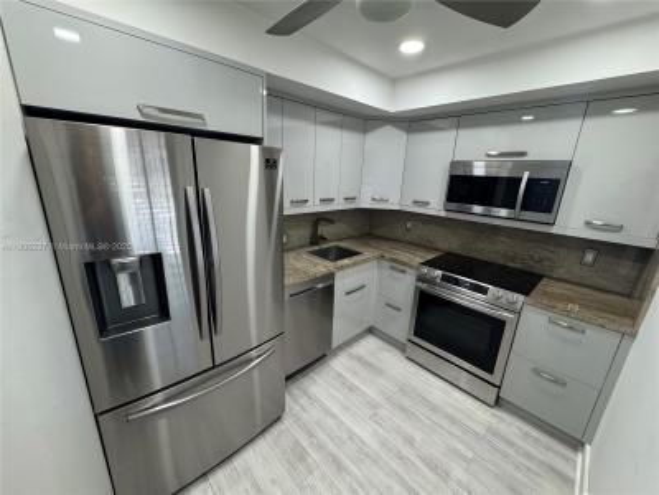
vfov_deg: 85.7
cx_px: 330
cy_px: 248
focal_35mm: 14
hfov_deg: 102.1
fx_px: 267
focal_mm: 2.22
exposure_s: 1/120
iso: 250
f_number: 2.2
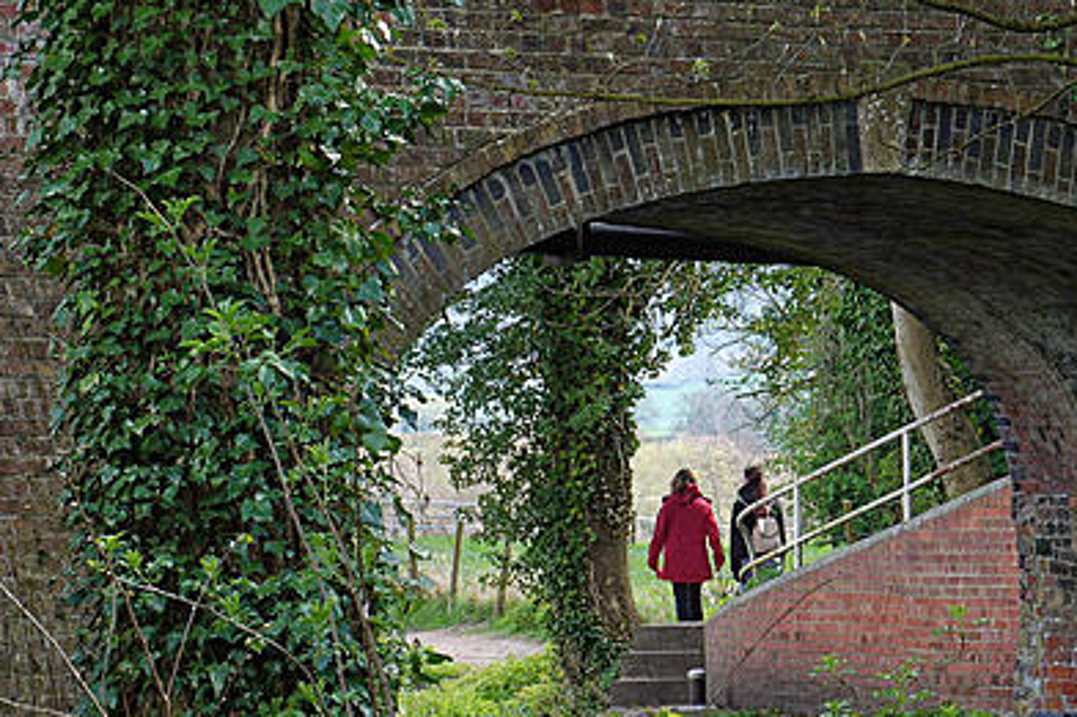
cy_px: 599
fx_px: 5711
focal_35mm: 191
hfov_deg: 10.7
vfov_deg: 7.2
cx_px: 805
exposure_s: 1/100
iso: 250
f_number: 7.1
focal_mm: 60
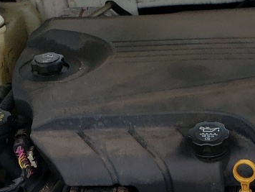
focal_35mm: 117
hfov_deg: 16.4
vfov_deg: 11.7
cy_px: 342
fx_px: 862
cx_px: 274
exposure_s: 1/2000
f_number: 1.5
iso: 50
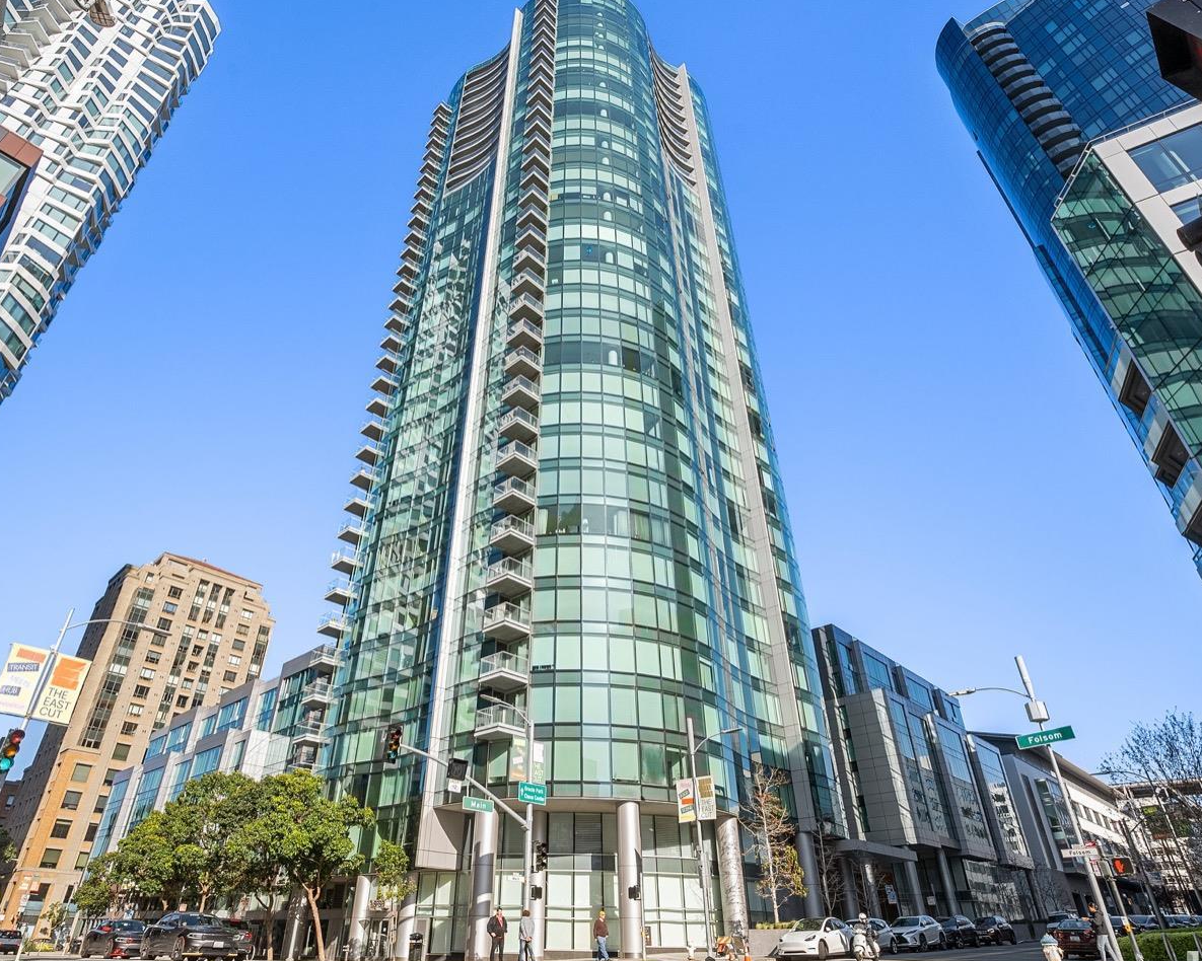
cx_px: 558
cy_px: 470
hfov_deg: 83.2
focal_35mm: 19
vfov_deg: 70.8
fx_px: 676
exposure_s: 1/250
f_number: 10
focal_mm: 16
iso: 200
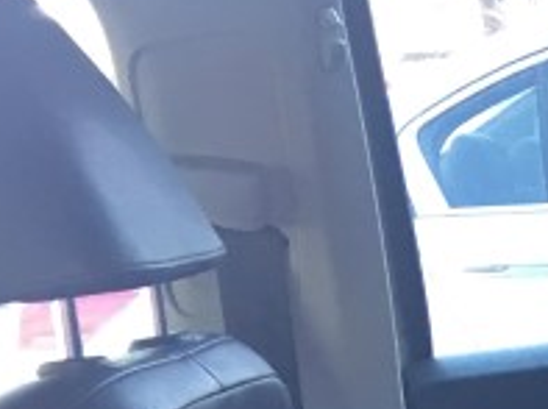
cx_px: 1024
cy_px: 940
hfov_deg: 11.9
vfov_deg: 9.0
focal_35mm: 151
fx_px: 2386
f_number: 2.2
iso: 40
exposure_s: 1/30
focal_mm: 4.15
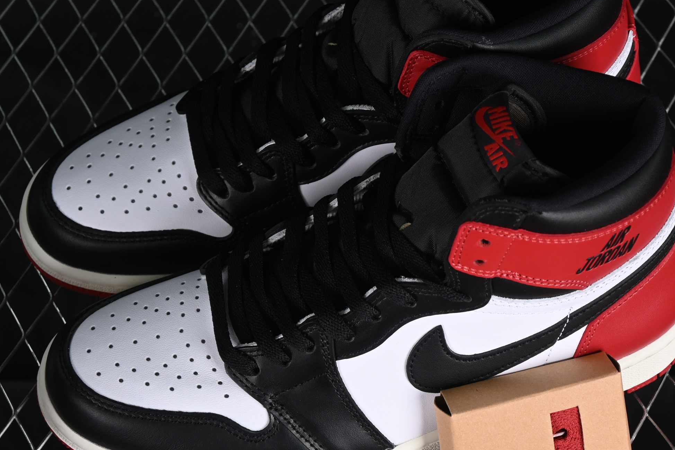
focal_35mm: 107
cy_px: 201
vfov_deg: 12.8
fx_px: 2006
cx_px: 371
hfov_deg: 19.1
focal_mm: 50
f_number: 6.3
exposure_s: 1/60
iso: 160
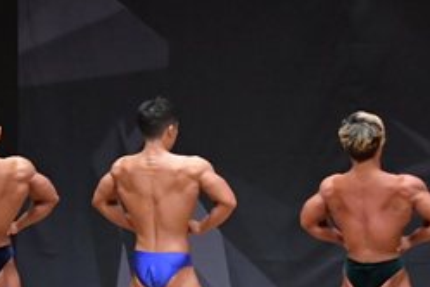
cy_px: 211
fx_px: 5016
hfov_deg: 4.9
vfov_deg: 3.3
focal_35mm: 420
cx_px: -87
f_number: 5.6
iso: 6400
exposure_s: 1/400
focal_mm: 90
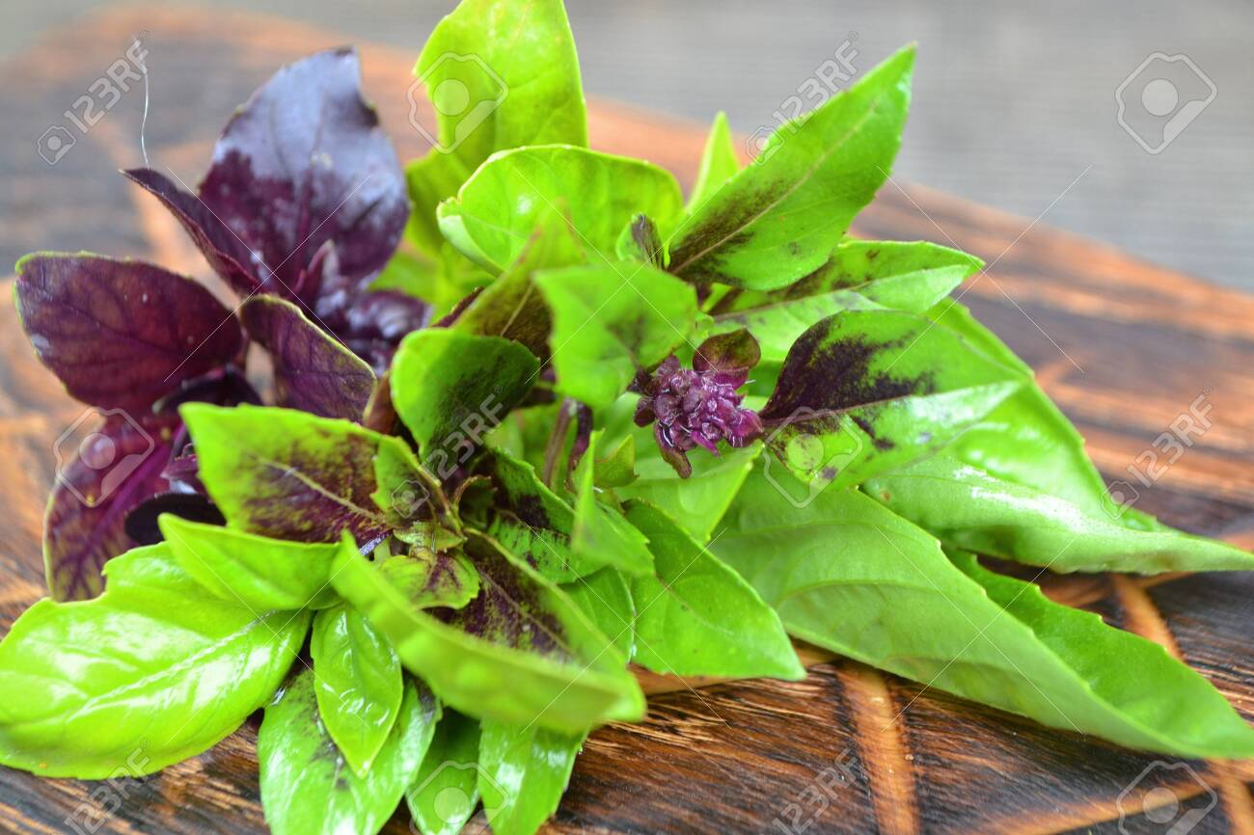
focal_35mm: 60
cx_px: 627
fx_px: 2089
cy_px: 418
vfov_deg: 22.6
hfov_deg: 33.4
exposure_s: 1/60
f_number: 5.6
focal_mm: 40
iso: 400
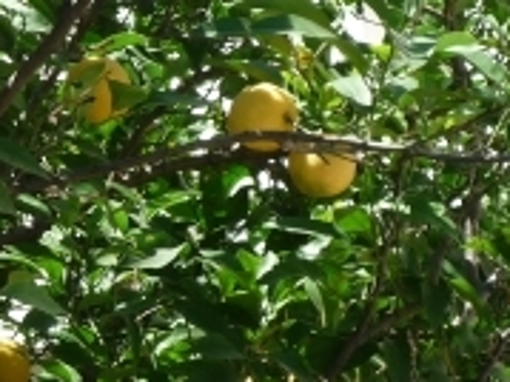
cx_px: -125
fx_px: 2768
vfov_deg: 7.9
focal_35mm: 188
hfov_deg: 10.3
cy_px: 168
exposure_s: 1/250
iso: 100
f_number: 4.5
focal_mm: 9.9
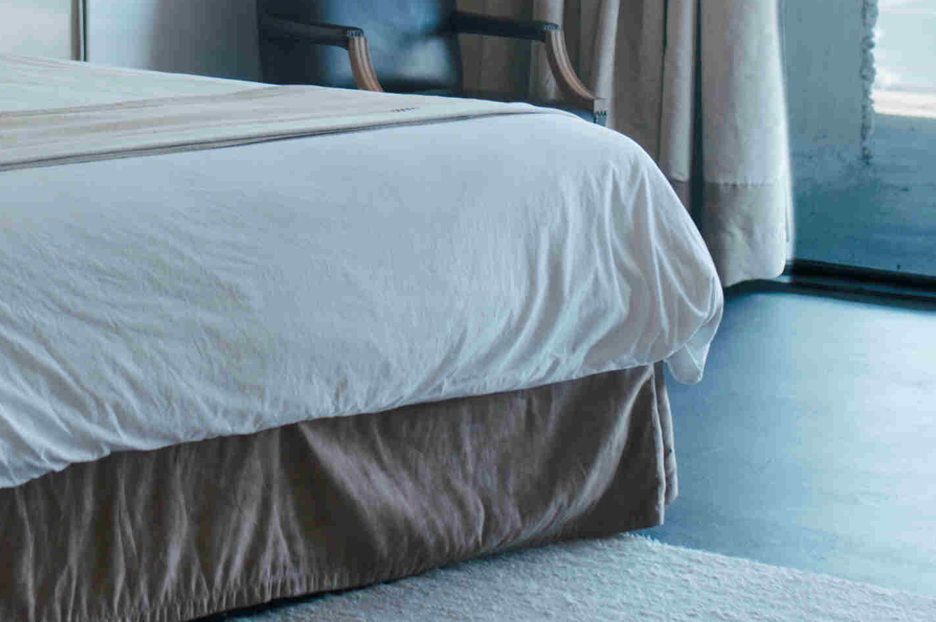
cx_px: 251
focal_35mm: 145
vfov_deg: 9.3
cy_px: -203
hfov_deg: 14.1
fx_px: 3767
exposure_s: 1/800
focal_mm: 35
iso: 320
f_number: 2.2
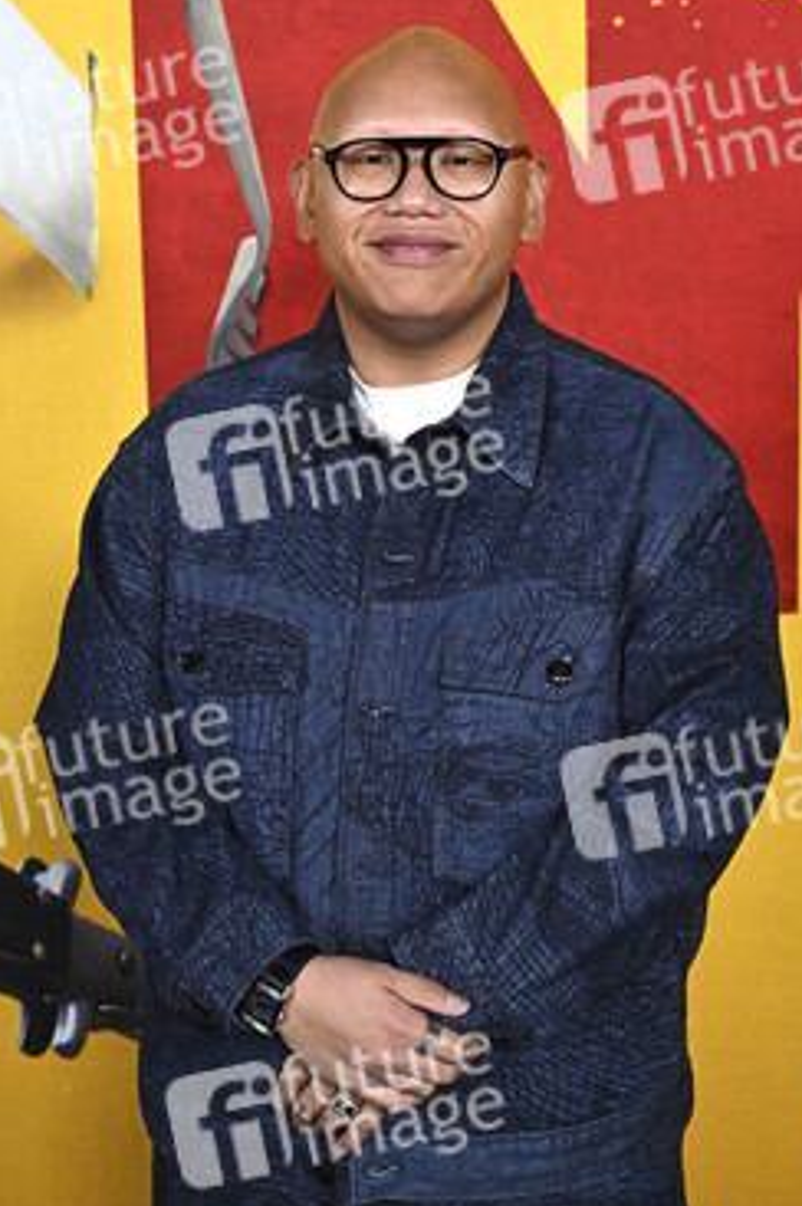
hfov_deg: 18.6
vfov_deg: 27.7
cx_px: 431
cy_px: 618
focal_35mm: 73
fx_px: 2444
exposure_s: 1/250
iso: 2000
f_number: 6.3
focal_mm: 67
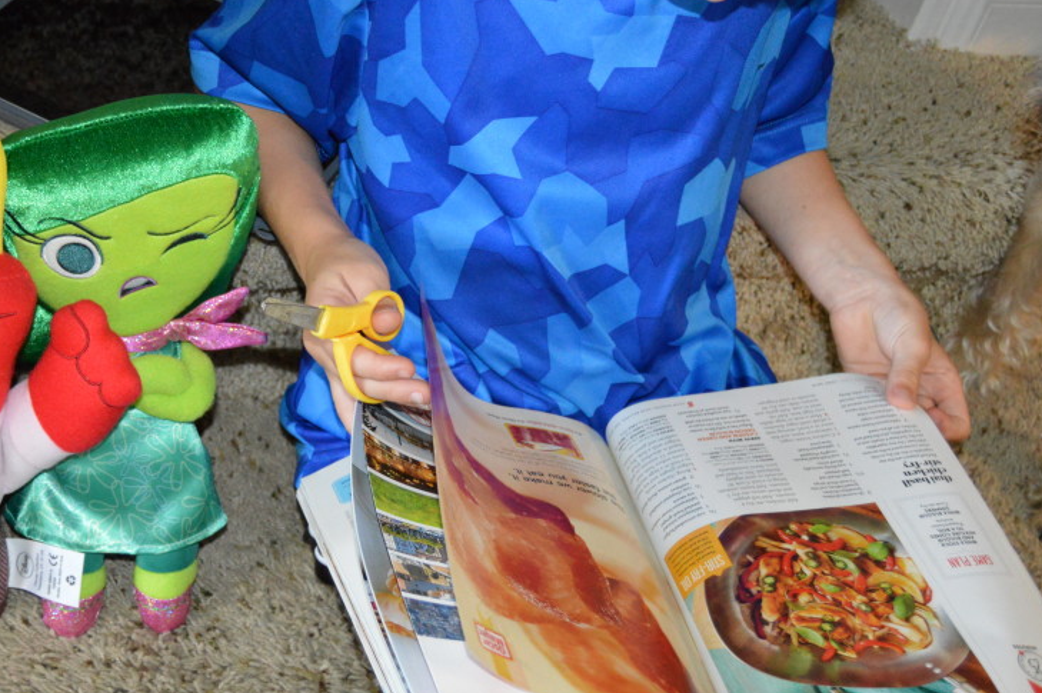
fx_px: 1707
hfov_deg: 33.6
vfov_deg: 22.9
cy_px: 251
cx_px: 342
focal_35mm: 59
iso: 2800
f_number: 4
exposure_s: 1/60
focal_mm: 28
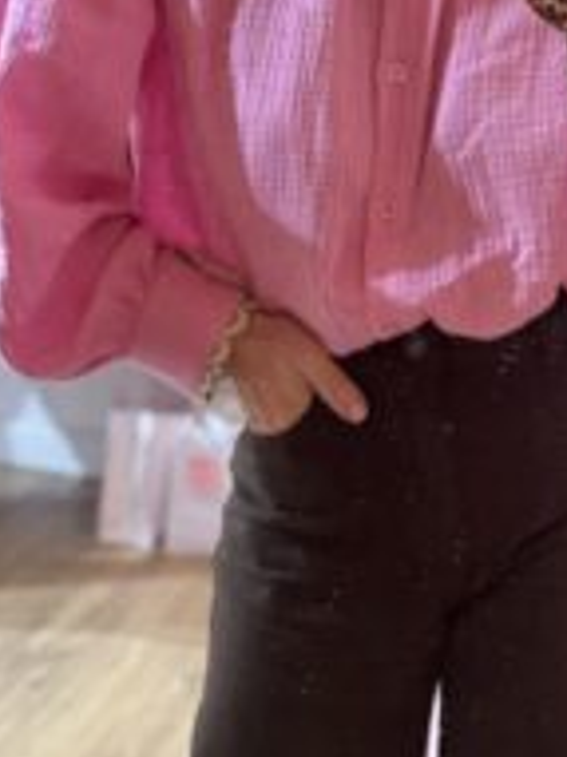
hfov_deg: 21.8
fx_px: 1465
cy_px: 577
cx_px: 397
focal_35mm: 67
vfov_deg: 28.5
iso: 500
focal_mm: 6.76
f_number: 1.78
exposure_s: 1/50
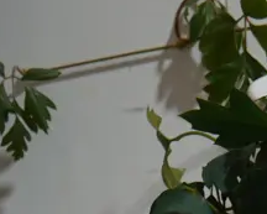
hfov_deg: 9.9
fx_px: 1463
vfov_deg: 8.1
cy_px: 354
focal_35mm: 185
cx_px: 483
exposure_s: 1/60
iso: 250
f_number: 4.5
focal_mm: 20
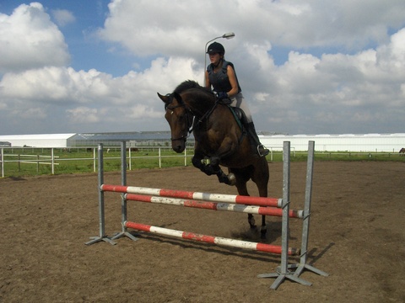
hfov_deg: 52.6
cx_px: 202
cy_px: 152
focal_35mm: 35
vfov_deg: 40.7
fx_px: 409
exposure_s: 1/2000
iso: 100
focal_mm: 5.8
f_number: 4.3
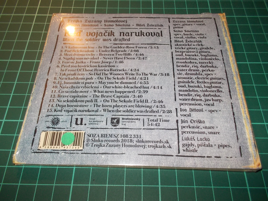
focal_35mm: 29
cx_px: 134
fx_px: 225
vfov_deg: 48.2
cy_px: 100
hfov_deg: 61.7
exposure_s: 1/30
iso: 200
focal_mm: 4.1
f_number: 3.3
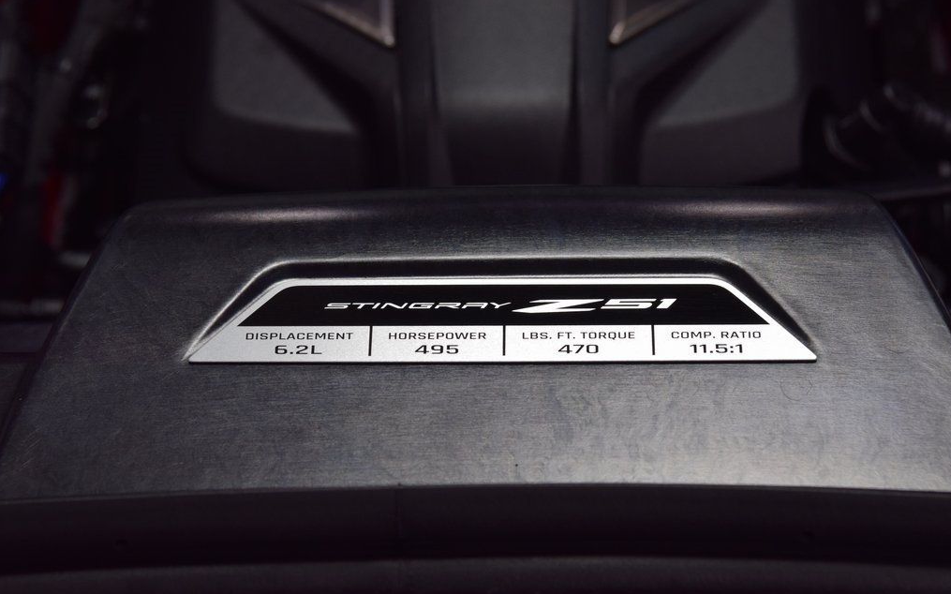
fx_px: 2799
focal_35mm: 108
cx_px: 478
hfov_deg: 19.3
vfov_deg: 12.1
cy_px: 286
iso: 400
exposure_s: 1/50
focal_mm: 70
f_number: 8
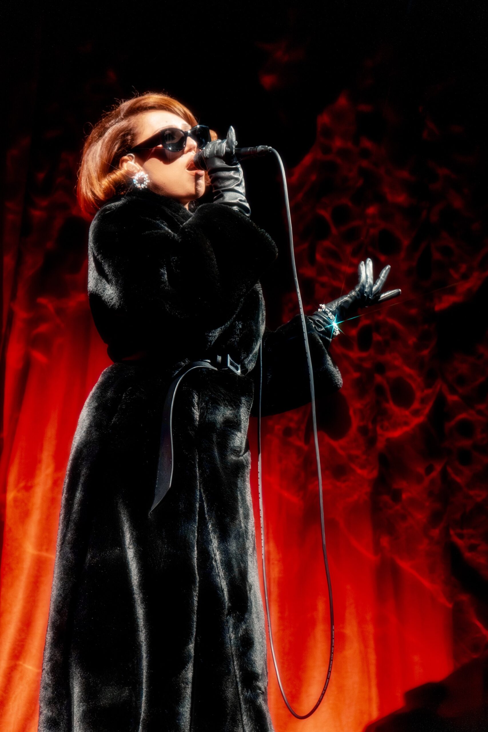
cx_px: 244
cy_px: 366
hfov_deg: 19.7
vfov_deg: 29.2
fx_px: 1403
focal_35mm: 69
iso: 5000
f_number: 5.6
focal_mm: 69
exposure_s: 1/200
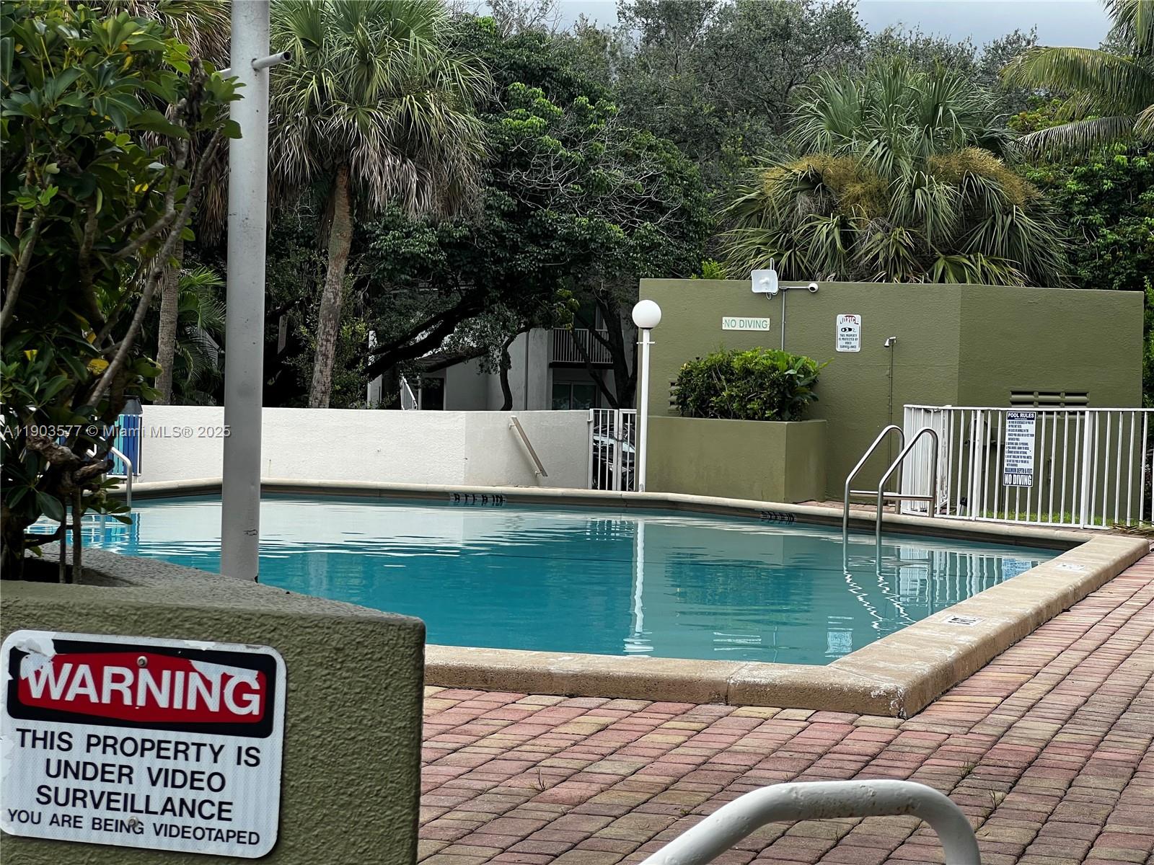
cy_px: 432
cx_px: 577
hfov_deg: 25.3
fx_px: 2567
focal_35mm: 77
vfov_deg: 19.1
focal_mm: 9
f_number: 2.8
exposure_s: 1/274
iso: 32
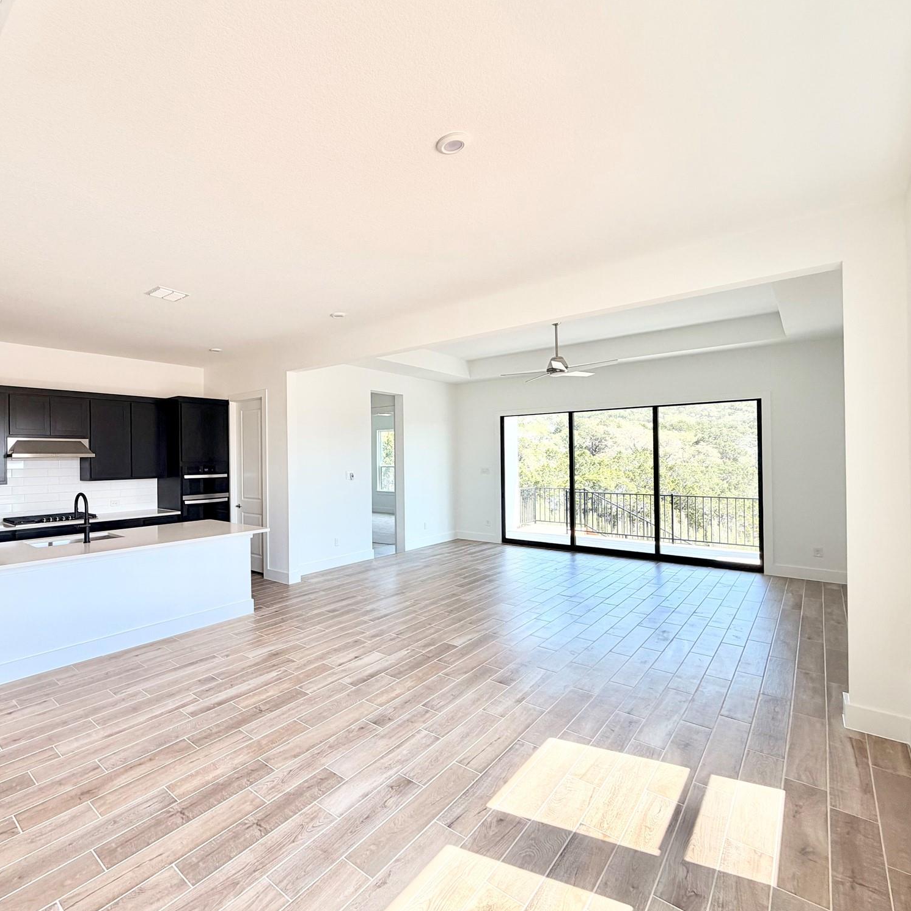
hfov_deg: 81.1
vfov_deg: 84.0
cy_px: 455
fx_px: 506
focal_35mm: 17
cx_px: 302
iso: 40
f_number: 2.2
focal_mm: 2.22
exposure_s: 1/164
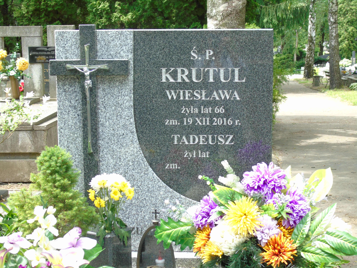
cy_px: 134
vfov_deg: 23.7
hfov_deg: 31.2
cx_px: 178
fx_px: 639
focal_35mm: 62
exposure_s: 1/50
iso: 80
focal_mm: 11
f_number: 4.5
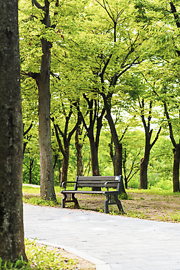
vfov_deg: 32.4
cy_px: 135
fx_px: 465
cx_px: 90
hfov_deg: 21.9
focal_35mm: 62
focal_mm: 62
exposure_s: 1/160
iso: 100
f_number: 2.8
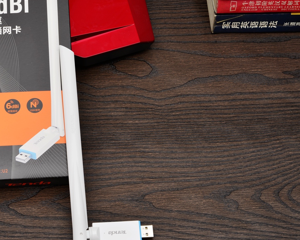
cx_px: 91
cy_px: 99
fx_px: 683
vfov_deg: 19.9
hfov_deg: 24.6
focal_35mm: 77
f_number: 16
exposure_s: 1/100
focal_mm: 50
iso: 160
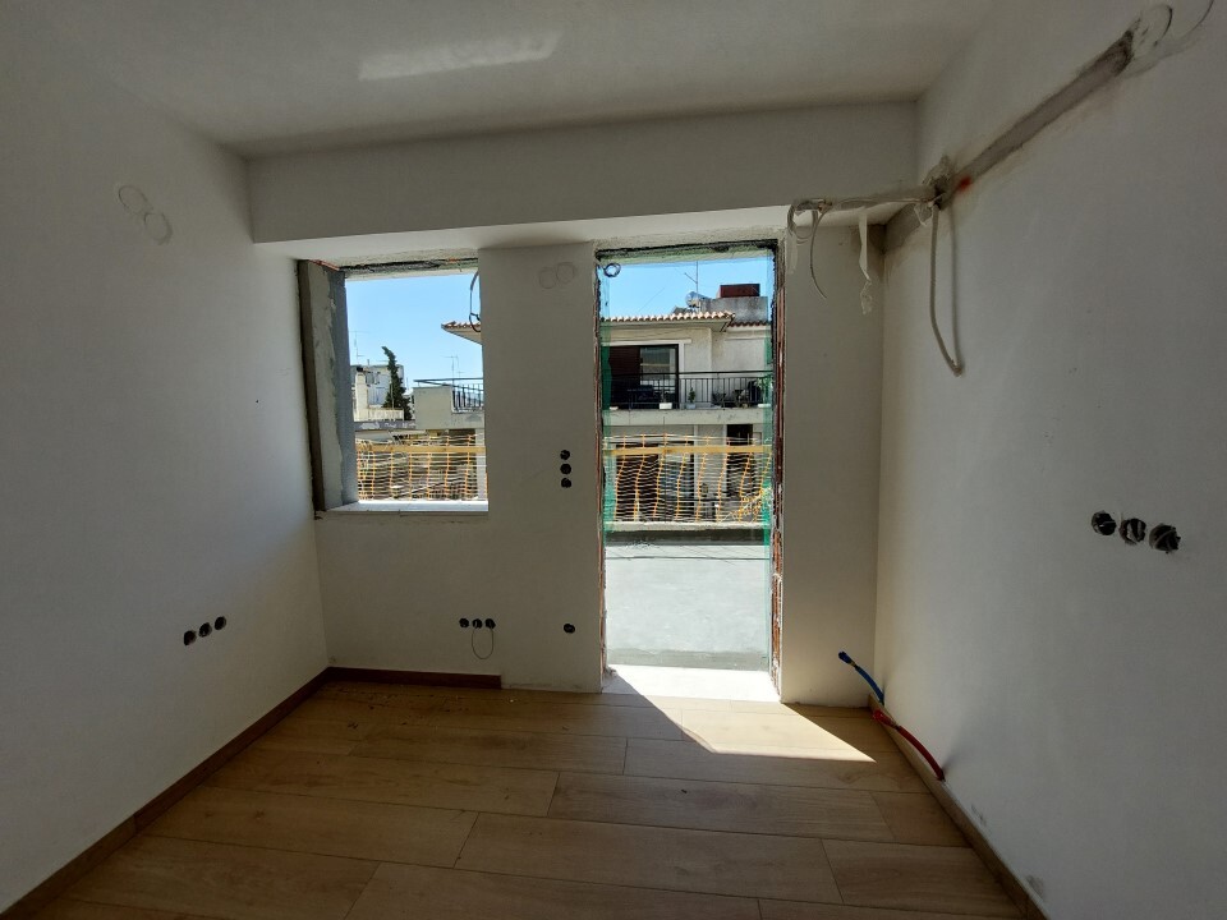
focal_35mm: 13
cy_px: 460
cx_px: 614
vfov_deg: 89.9
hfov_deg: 106.2
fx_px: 461
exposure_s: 1/965
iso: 50
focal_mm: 1.74
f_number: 2.2
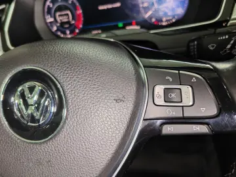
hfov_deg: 67.3
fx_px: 177
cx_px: 118
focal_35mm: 26
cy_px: 88
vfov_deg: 53.1
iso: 800
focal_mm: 5.4
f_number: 1.6
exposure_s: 1/57
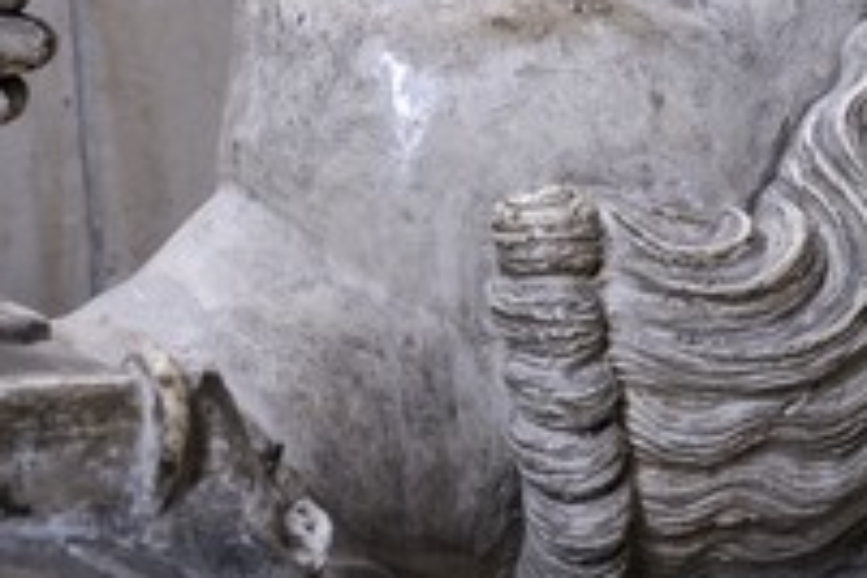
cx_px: 276
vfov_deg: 19.1
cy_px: 177
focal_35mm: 71
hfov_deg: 28.2
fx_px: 1710
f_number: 5.6
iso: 800
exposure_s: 1/13
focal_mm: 34
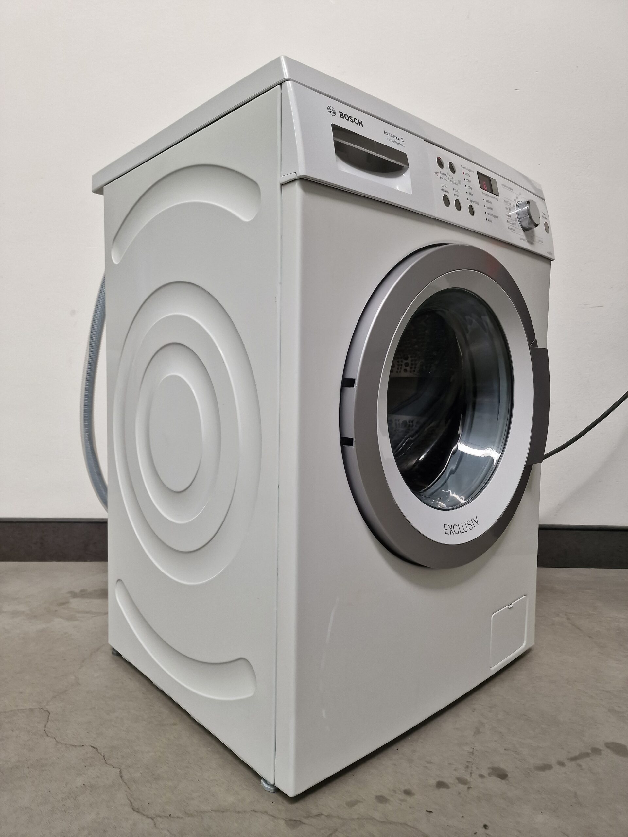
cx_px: 314
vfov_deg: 73.9
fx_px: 556
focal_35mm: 23
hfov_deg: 58.9
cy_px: 418
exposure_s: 1/180
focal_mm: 6.4
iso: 50
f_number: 1.8
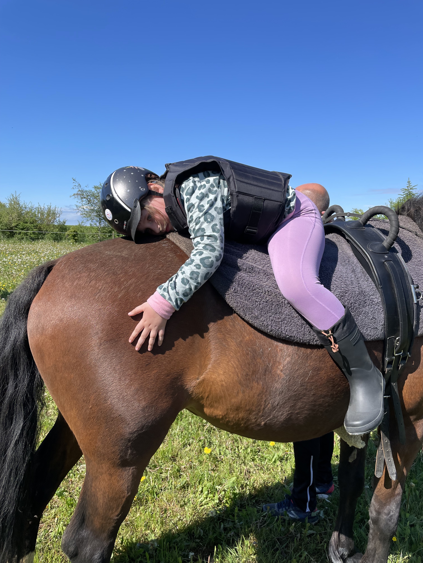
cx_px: 212
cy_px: 282
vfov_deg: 67.3
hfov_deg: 53.1
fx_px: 424
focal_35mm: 26
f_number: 1.6
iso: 32
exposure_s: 1/2564
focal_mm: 4.2
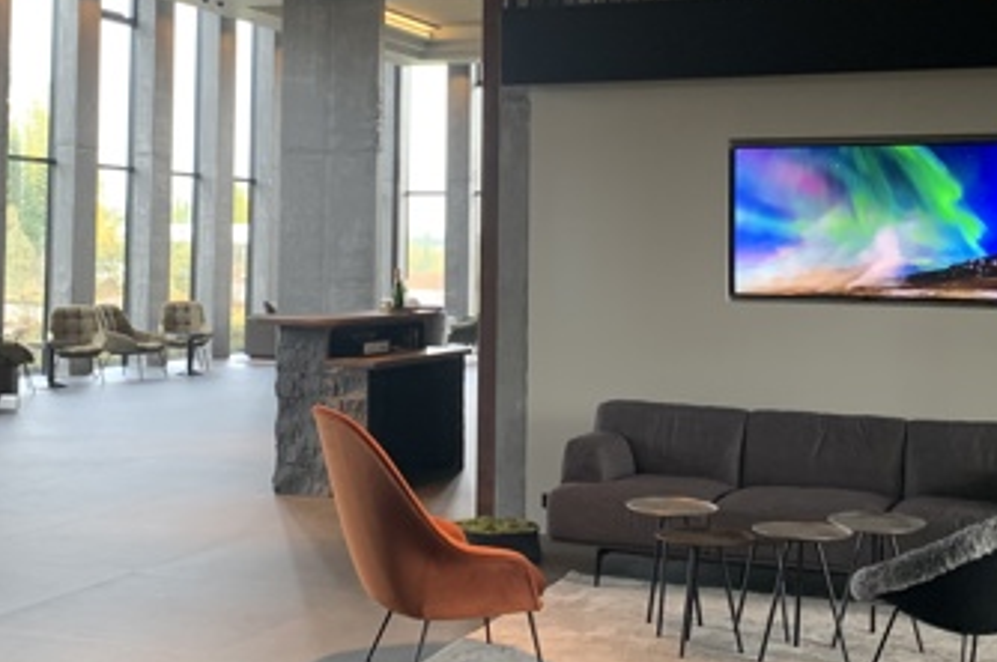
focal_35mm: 54
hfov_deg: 36.9
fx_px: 1494
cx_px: 504
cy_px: 224
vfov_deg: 24.9
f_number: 1.8
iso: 125
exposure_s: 1/48
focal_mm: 4.25
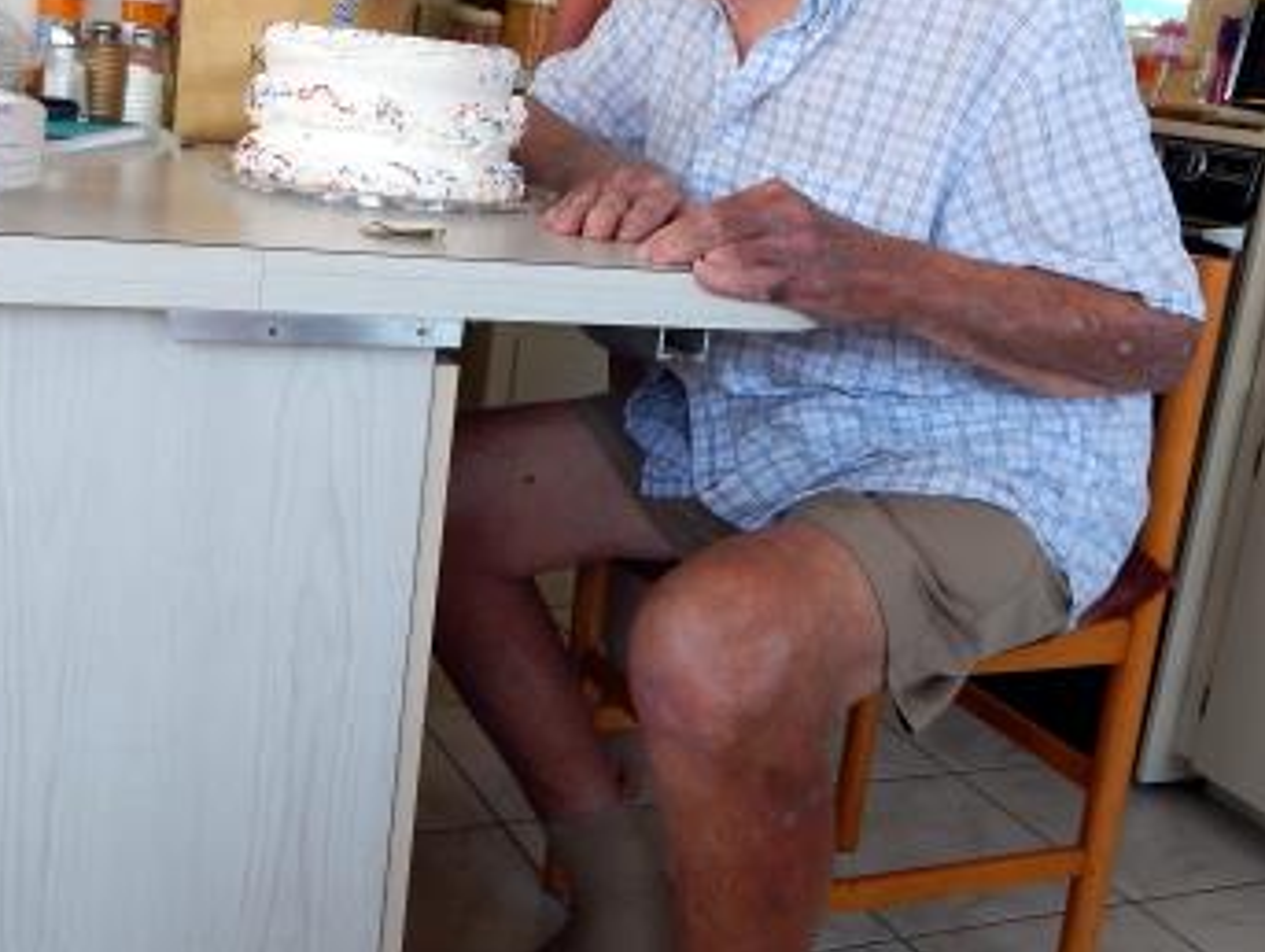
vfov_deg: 35.0
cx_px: 594
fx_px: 1500
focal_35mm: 41
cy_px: 339
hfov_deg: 45.7
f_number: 3
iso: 125
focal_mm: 4
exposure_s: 1/50
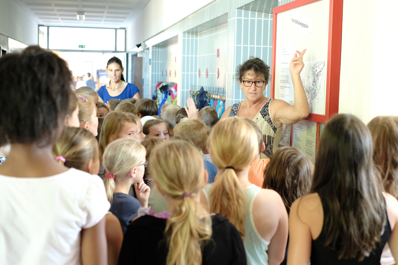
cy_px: 132
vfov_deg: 25.5
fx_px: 586
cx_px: 199
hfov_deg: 37.5
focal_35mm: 53
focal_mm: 35
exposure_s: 1/52
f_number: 2.8
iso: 2500
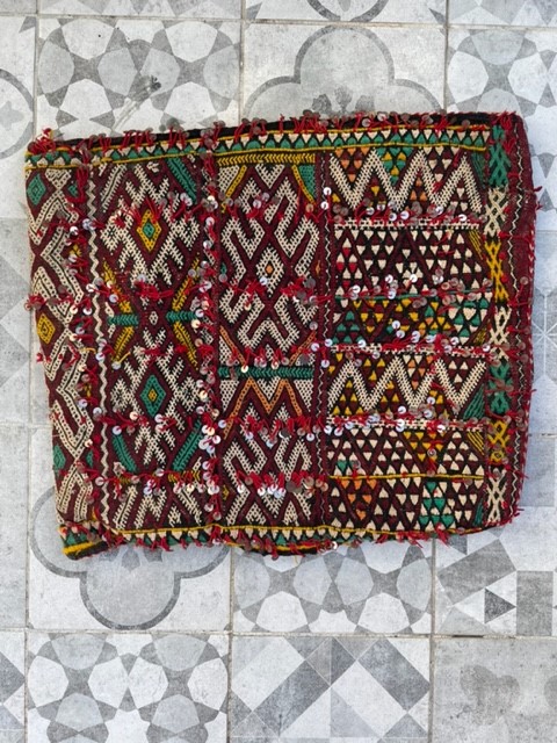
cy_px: 372
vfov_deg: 67.3
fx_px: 558
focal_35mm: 26
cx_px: 278
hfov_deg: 53.1
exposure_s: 1/425
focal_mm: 4.2
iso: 32
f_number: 1.6
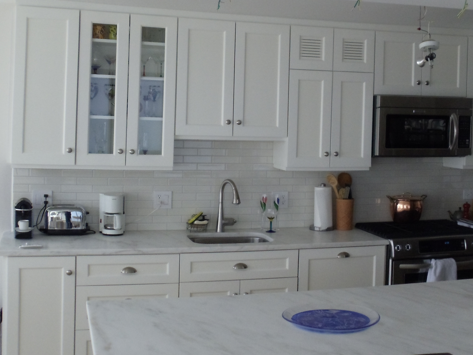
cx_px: 272
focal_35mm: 72
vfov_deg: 20.4
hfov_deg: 27.0
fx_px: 984
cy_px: 125
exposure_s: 1/160
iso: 200
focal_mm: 6
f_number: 3.5
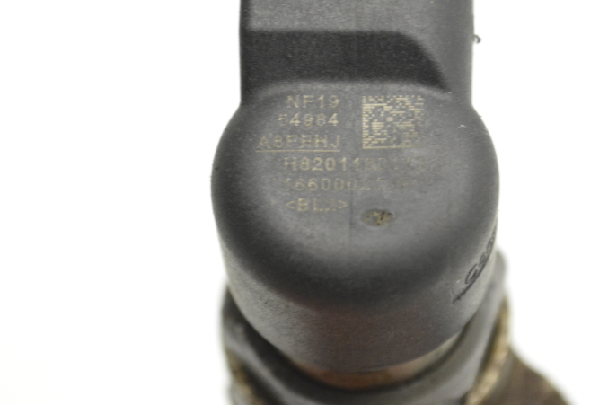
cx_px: 333
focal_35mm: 125
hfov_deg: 16.4
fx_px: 2106
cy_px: 176
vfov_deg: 11.0
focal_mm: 55
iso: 2500
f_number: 7.1
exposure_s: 1/200
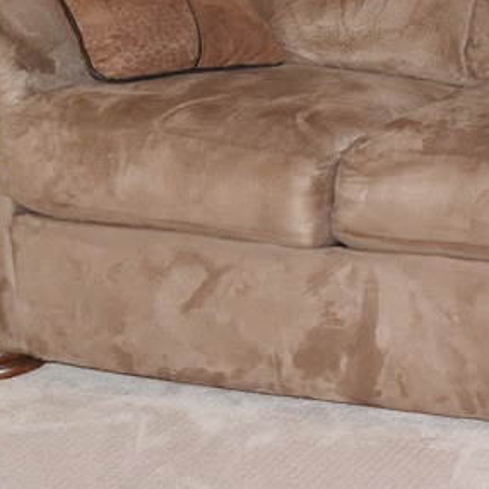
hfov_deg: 12.9
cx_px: 703
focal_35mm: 129
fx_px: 2070
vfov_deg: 13.4
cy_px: 117
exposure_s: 1/60
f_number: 8
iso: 800
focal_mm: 29
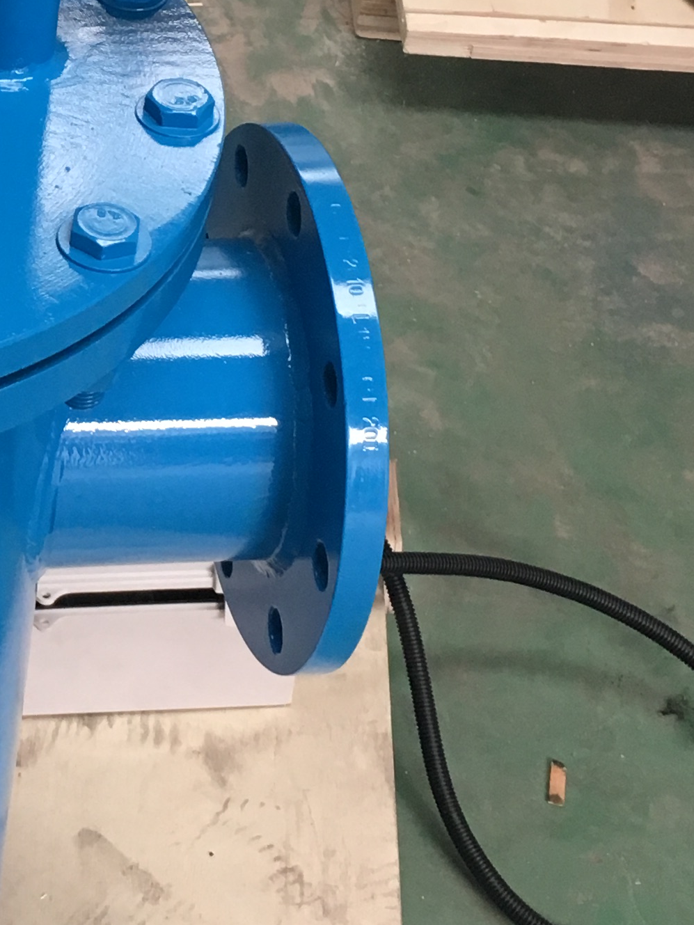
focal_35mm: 88
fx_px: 2352
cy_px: 137
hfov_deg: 16.0
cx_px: -173
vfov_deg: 21.9
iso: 125
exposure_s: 1/33
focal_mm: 4.15
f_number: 2.2
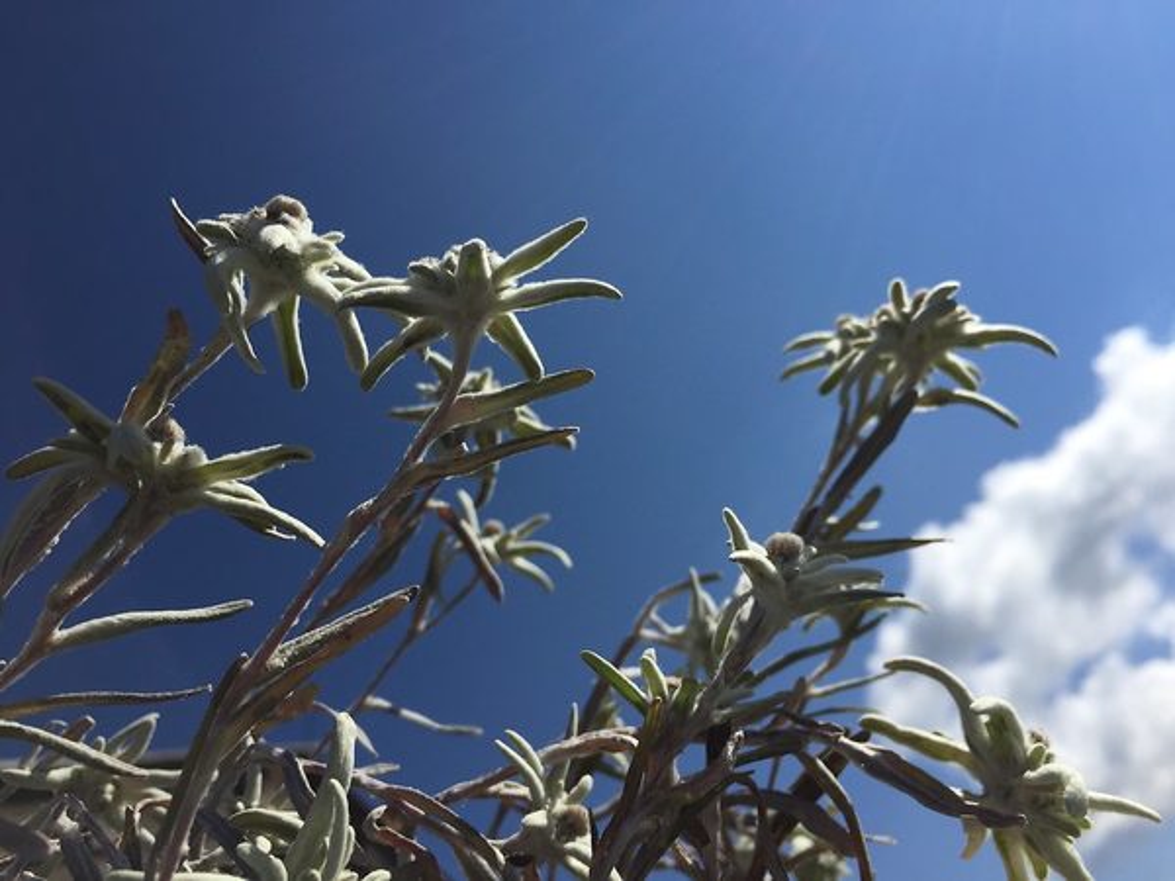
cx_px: 588
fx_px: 984
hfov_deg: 61.7
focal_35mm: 29
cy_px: 440
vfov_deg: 48.2
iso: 32
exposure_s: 1/4950
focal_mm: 4.15
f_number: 2.2
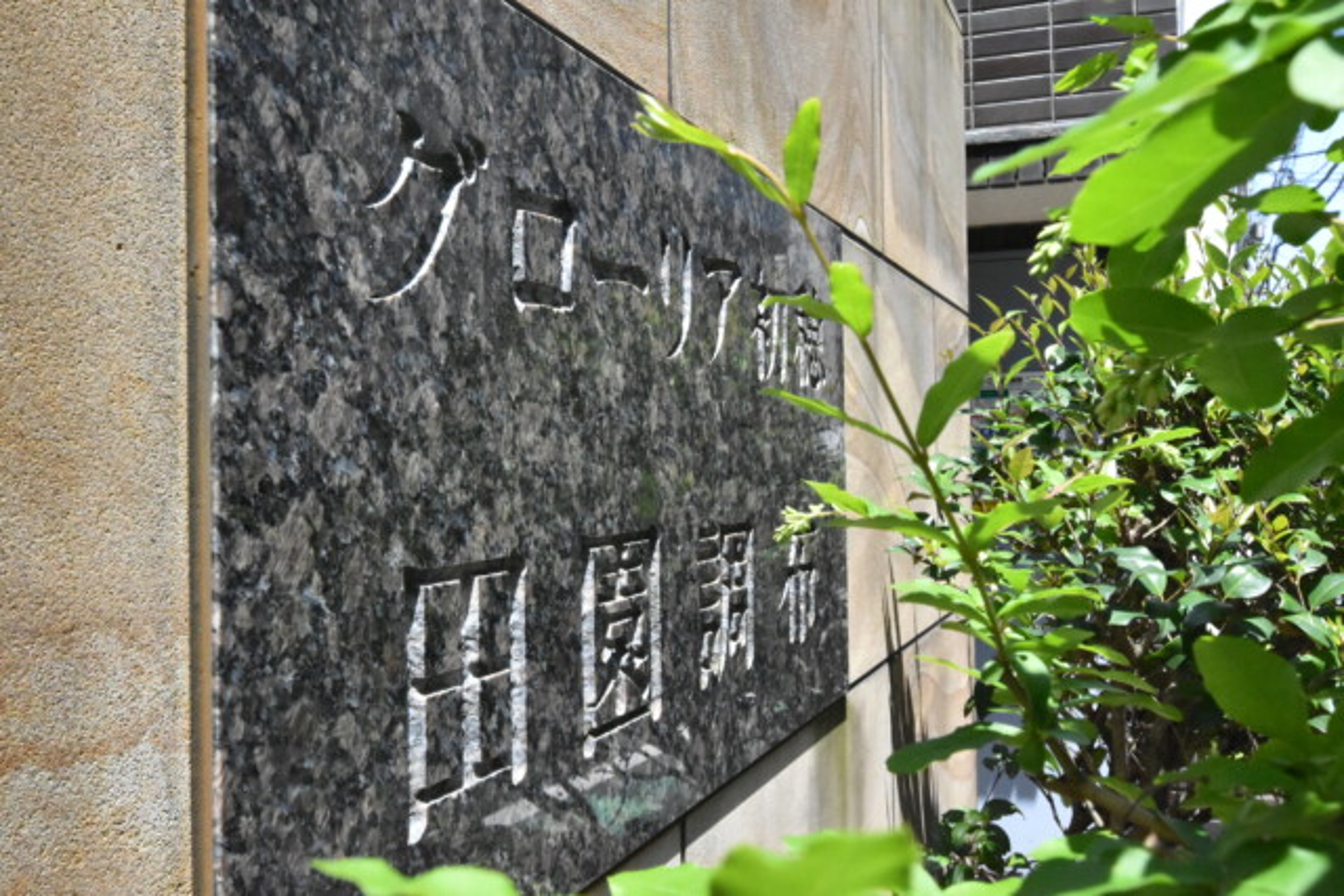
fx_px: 1232
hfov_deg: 57.2
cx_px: 672
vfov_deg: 40.0
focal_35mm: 33
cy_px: 448
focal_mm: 22
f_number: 18
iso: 6400
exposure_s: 1/1250
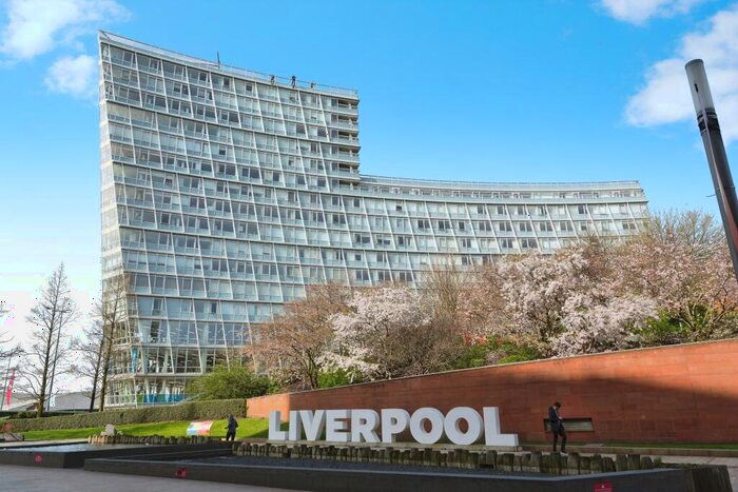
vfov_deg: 47.9
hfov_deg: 67.4
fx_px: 554
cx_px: 369
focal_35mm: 27
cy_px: 246
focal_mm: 18
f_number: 8
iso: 250
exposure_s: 1/640
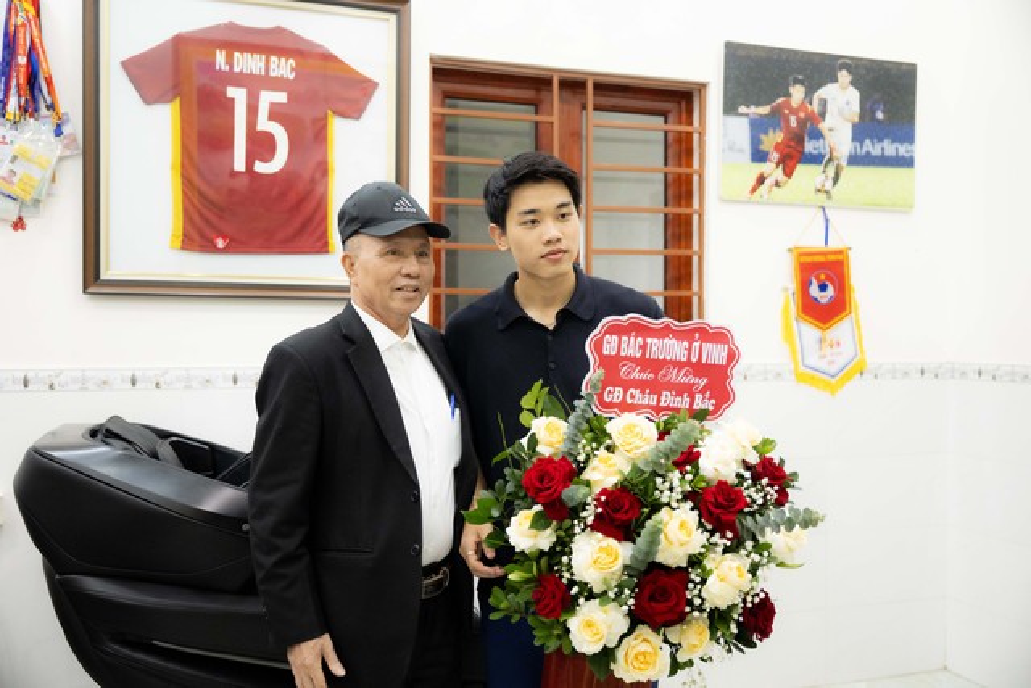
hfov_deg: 58.0
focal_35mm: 32
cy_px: 344
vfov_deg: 40.6
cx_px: 516
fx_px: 931
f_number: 2.8
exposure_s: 1/200
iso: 3200
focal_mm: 32.5
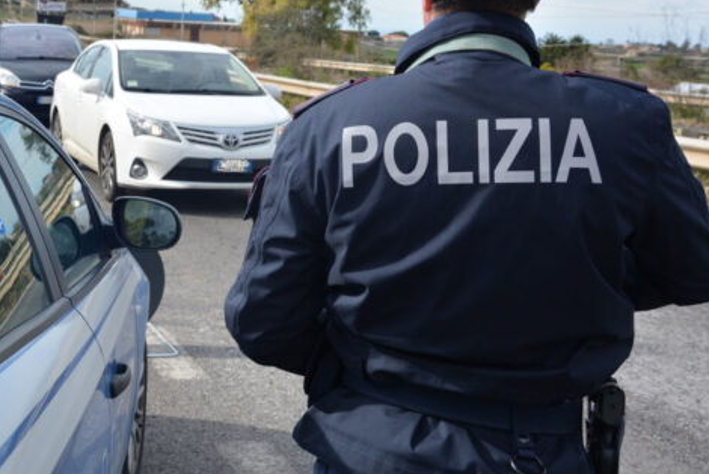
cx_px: 250
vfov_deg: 22.7
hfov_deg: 33.3
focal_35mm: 60
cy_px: 166
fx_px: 1178
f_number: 8
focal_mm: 25
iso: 200
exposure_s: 1/320
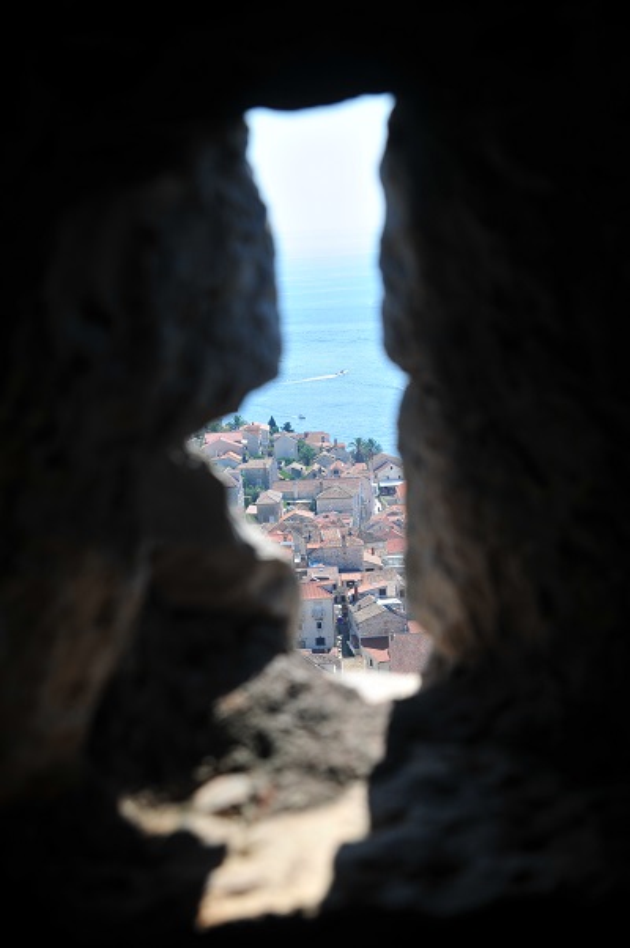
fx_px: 1736
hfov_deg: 20.6
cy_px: 474
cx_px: 315
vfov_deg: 30.5
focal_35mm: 66
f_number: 5
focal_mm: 44
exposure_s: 1/640
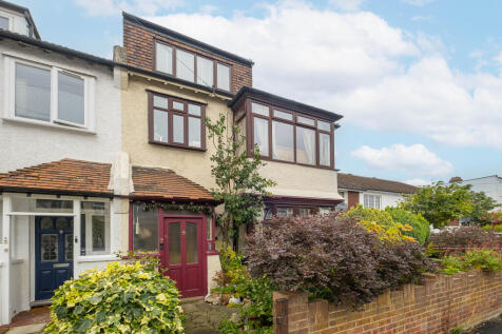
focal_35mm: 15
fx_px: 209
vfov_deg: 77.3
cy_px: 167
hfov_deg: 100.4
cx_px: 251
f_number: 6.4
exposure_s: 1/160
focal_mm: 10
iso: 320
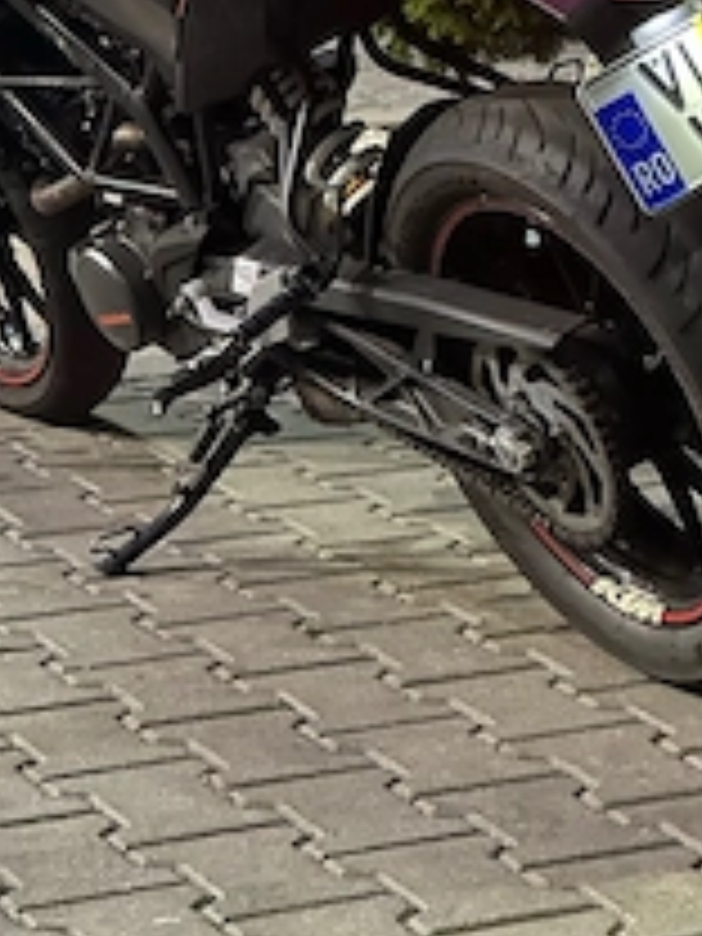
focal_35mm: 148
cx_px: 266
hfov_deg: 10.0
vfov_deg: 13.2
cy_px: 108
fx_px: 4002
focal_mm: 9
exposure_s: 1/8
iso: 1250
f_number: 2.8
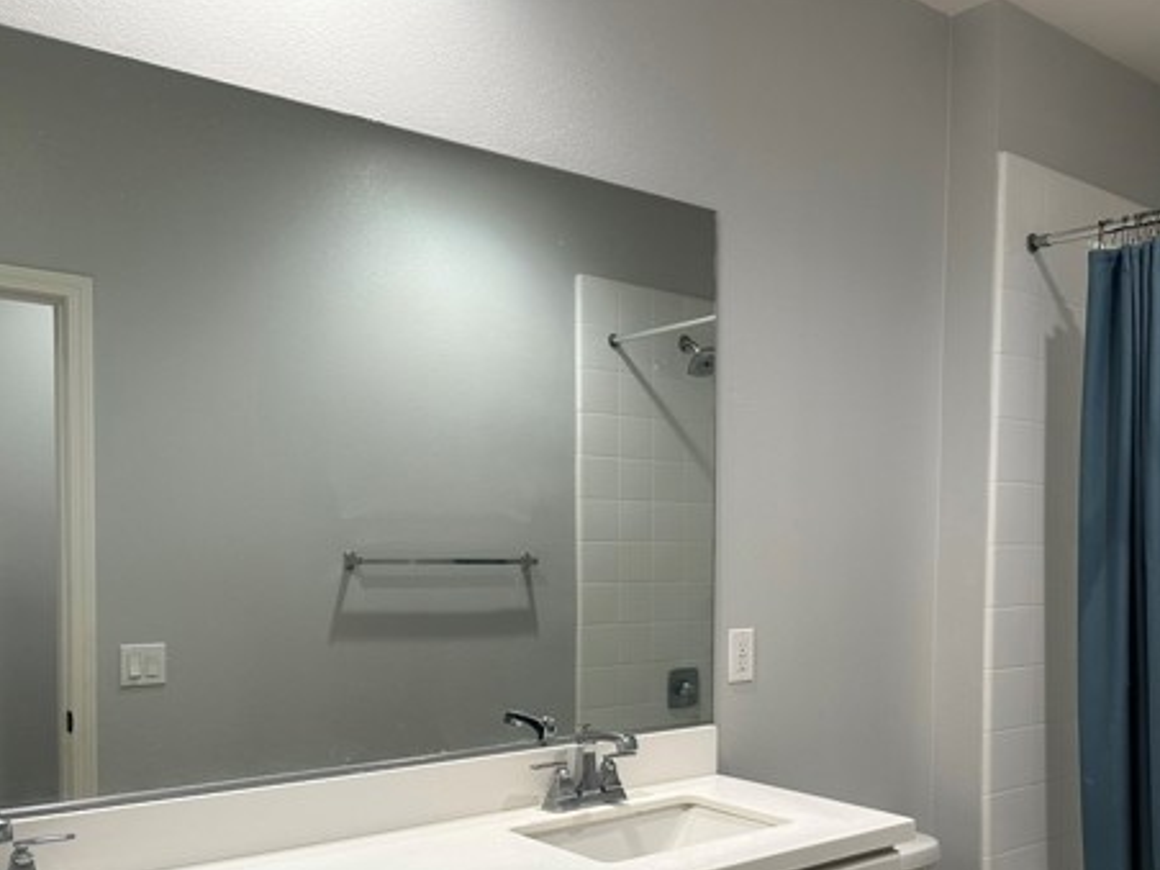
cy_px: 601
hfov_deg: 53.3
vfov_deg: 41.1
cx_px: 737
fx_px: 1139
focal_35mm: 34
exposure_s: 1/120
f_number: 1.78
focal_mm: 6.86
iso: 160
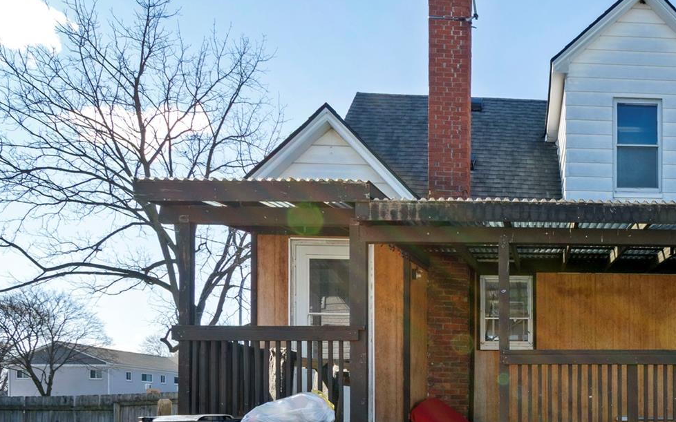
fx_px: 589
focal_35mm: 32
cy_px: 431
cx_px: 567
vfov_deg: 35.3
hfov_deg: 54.4
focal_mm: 10
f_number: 11
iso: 100
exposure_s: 1/50
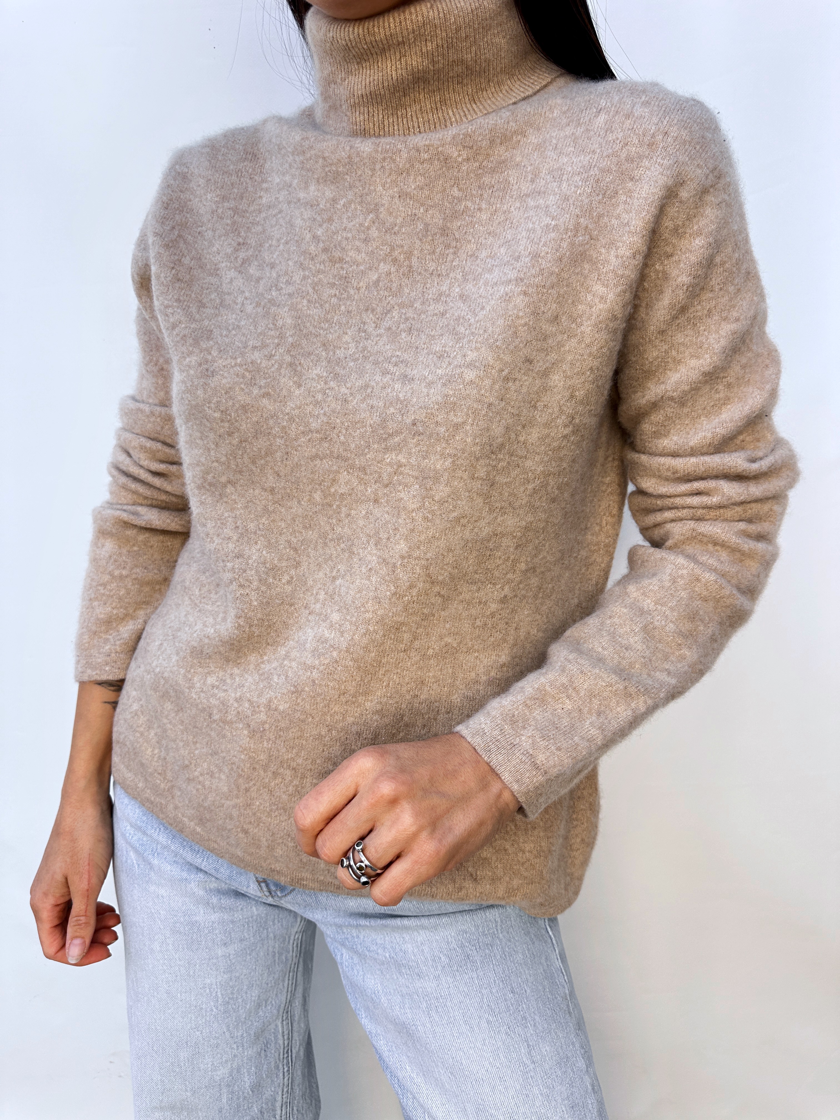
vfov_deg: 71.6
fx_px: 777
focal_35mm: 24
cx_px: 420
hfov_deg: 56.8
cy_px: 560
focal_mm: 6.86
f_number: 1.78
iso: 80
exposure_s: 1/362
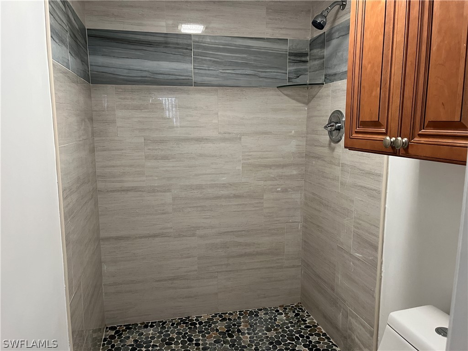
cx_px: 234
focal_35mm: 26
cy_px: 176
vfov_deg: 53.1
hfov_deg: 67.3
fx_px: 352
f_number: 1.6
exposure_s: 1/60
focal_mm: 5.1
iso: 160
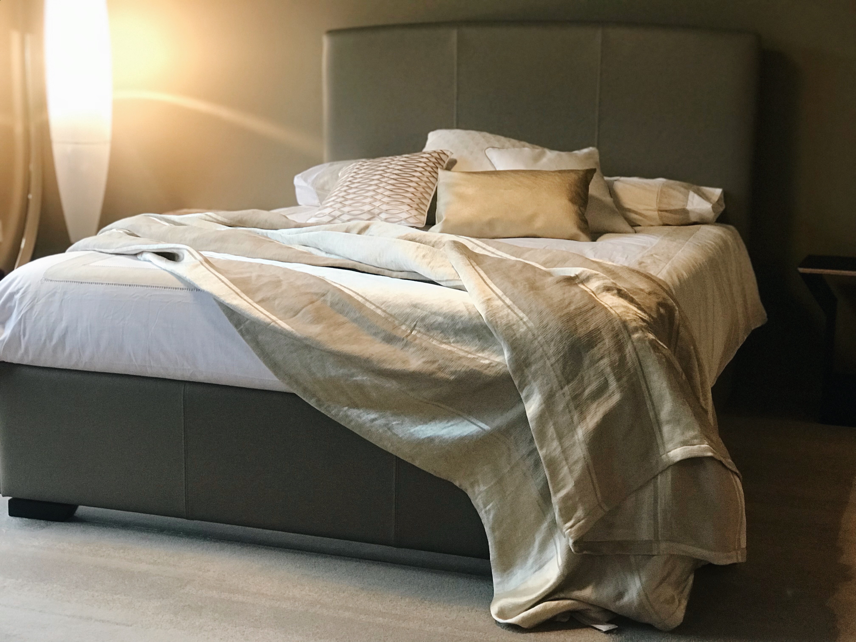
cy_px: 321
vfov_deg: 25.7
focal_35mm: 57
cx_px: 428
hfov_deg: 33.8
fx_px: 1410
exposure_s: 1/50
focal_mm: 6.6
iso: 250
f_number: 2.8
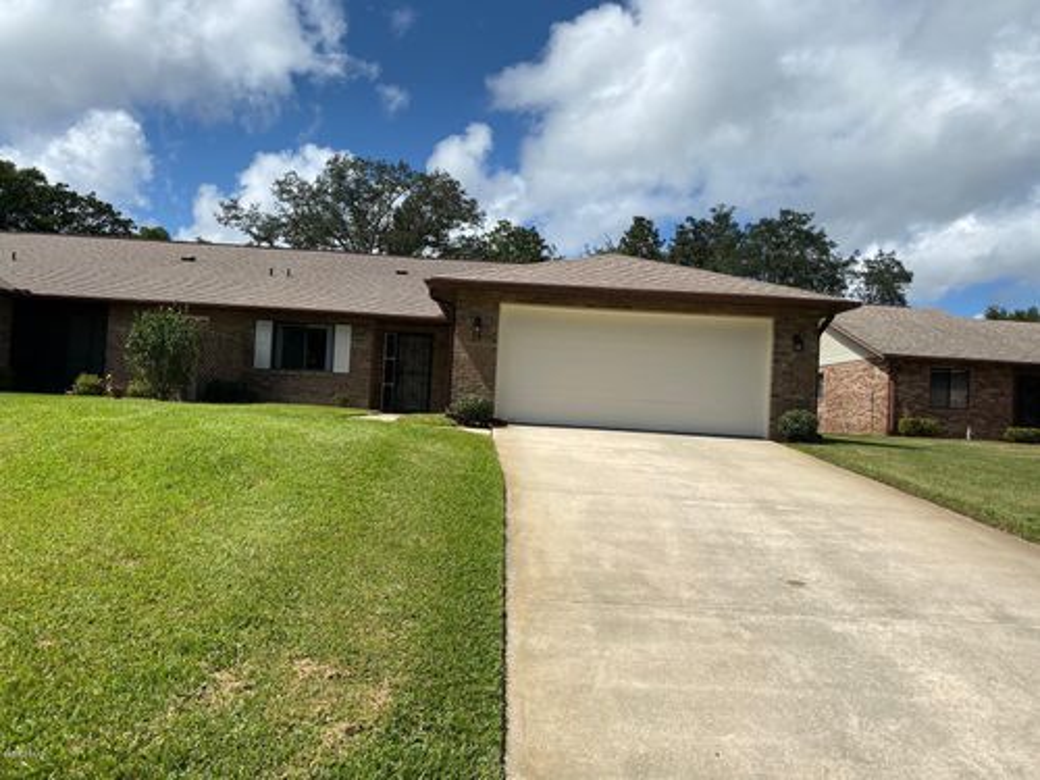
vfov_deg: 53.1
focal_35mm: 26
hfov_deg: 67.3
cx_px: 520
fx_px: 781
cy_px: 390
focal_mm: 4.25
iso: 32
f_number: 1.8
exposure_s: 1/4630
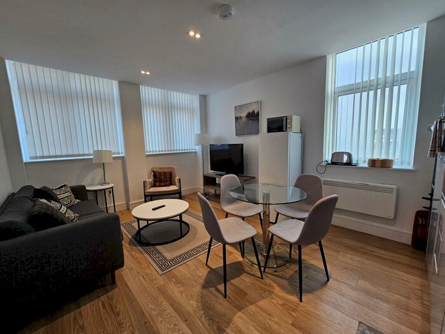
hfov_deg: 106.2
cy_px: 167
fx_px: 167
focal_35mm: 13
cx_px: 222
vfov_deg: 89.9
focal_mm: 2.2
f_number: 2.2
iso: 64
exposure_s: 1/50
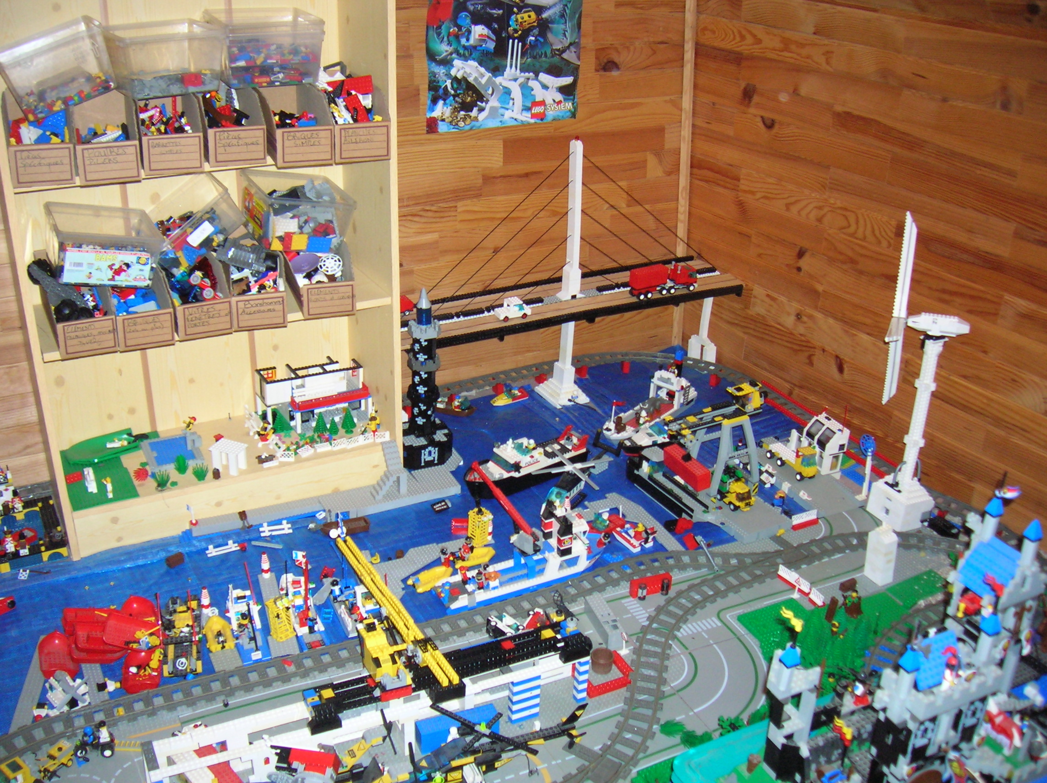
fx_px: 1028
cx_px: 524
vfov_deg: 41.7
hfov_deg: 54.0
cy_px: 392
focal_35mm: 34
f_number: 2.9
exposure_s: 1/60.1
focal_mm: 5.7
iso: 145
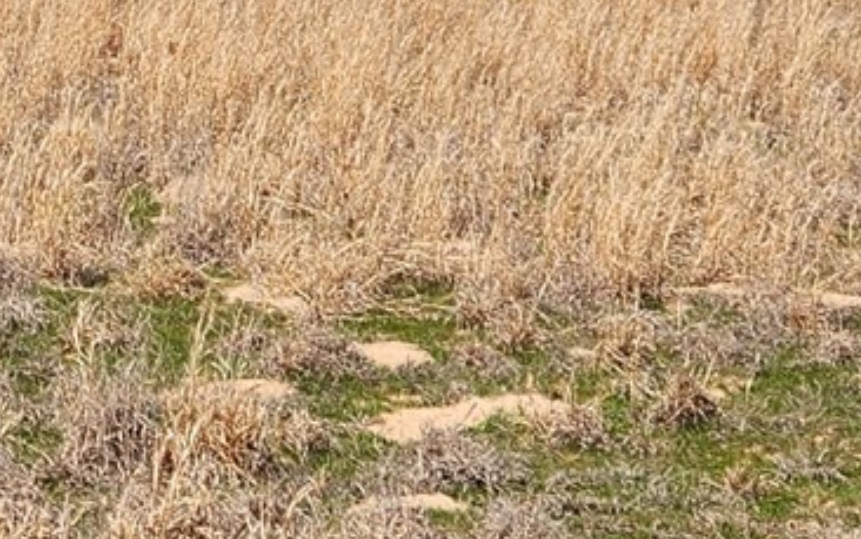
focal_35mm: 128
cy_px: -87
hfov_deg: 15.4
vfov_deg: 10.1
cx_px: -320
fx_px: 3004
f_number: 1.8
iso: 20
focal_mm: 5.4
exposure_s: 1/1809
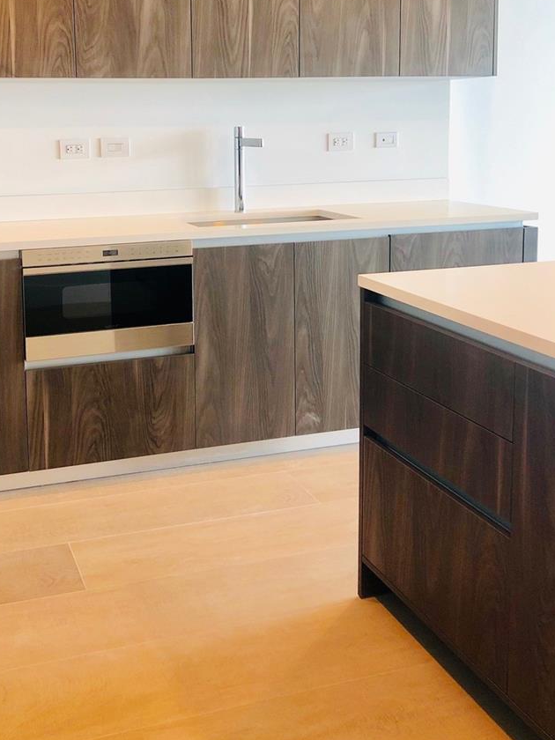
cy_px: 233
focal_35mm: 40
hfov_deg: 35.6
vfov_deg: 45.9
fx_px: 855
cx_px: 187
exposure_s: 1/30
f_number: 1.8
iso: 25
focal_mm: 4
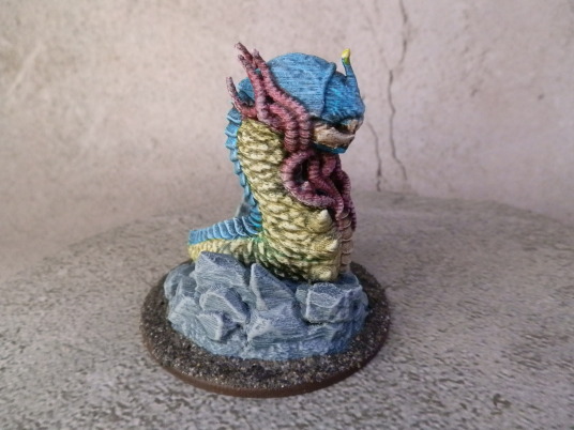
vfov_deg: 49.7
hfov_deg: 63.4
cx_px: 287
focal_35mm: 28
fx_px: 464
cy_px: 215
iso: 400
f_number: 3.1
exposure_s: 1/100
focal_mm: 5
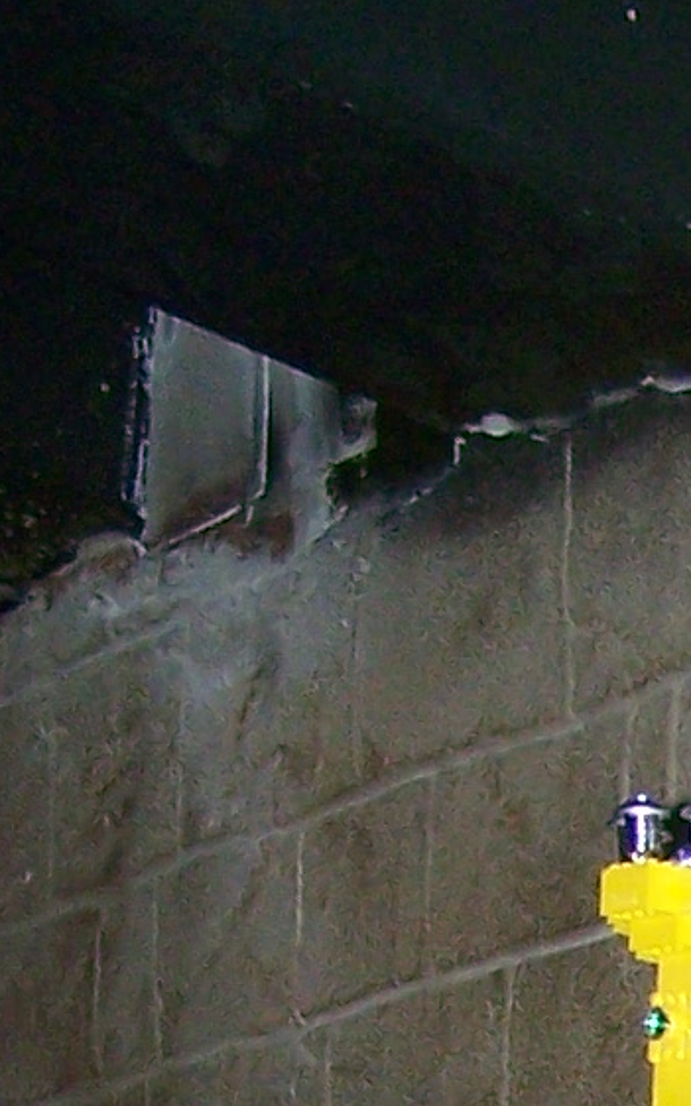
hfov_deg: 6.2
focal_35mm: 203
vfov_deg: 9.8
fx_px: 6120
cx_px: 1502
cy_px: 1958
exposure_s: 1/60
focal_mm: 6.3
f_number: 2.8
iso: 160
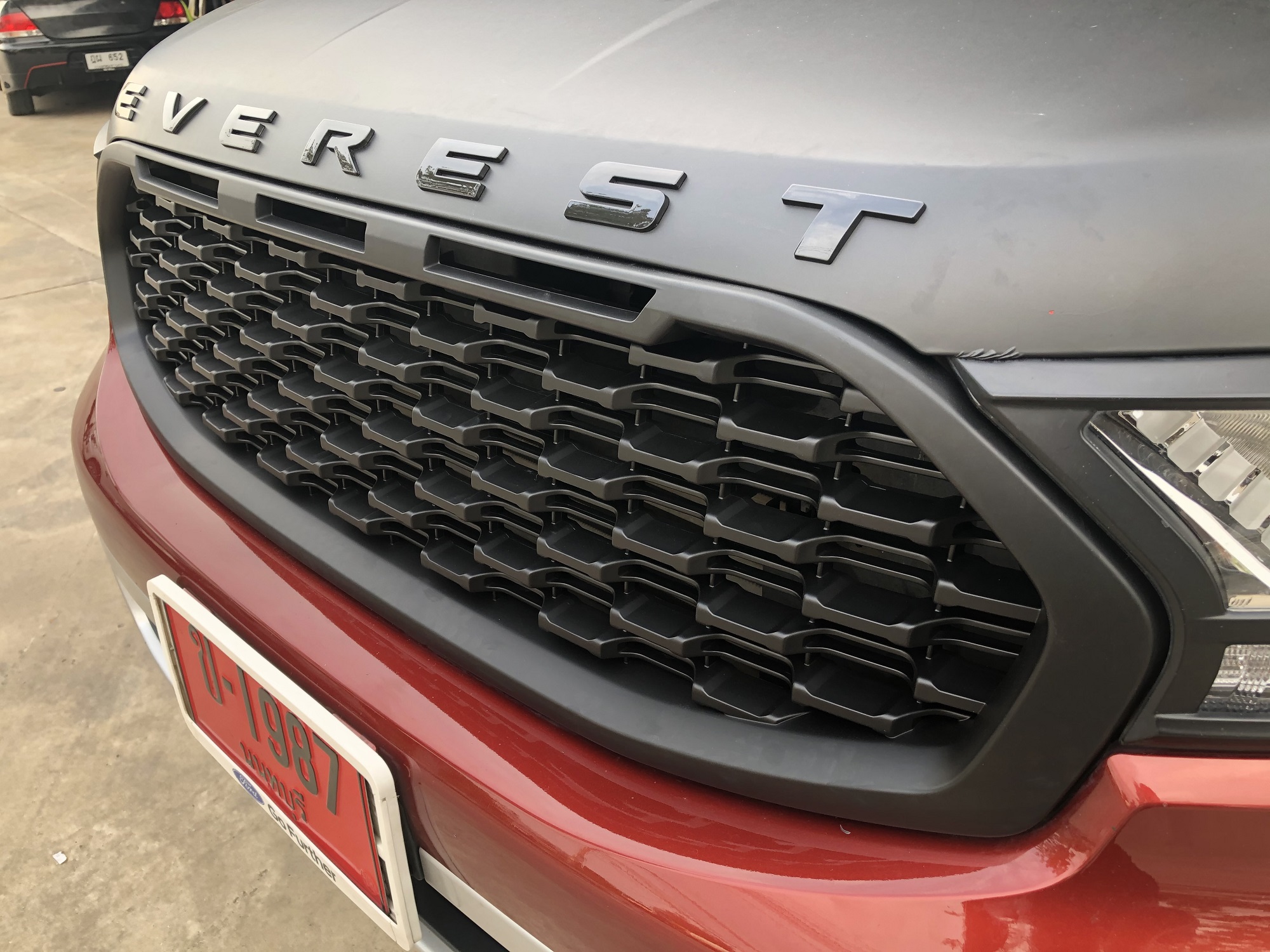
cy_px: 476
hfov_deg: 63.4
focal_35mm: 28
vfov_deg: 49.7
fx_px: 1027
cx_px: 635
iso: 64
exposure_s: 1/120
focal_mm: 3.99
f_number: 1.8
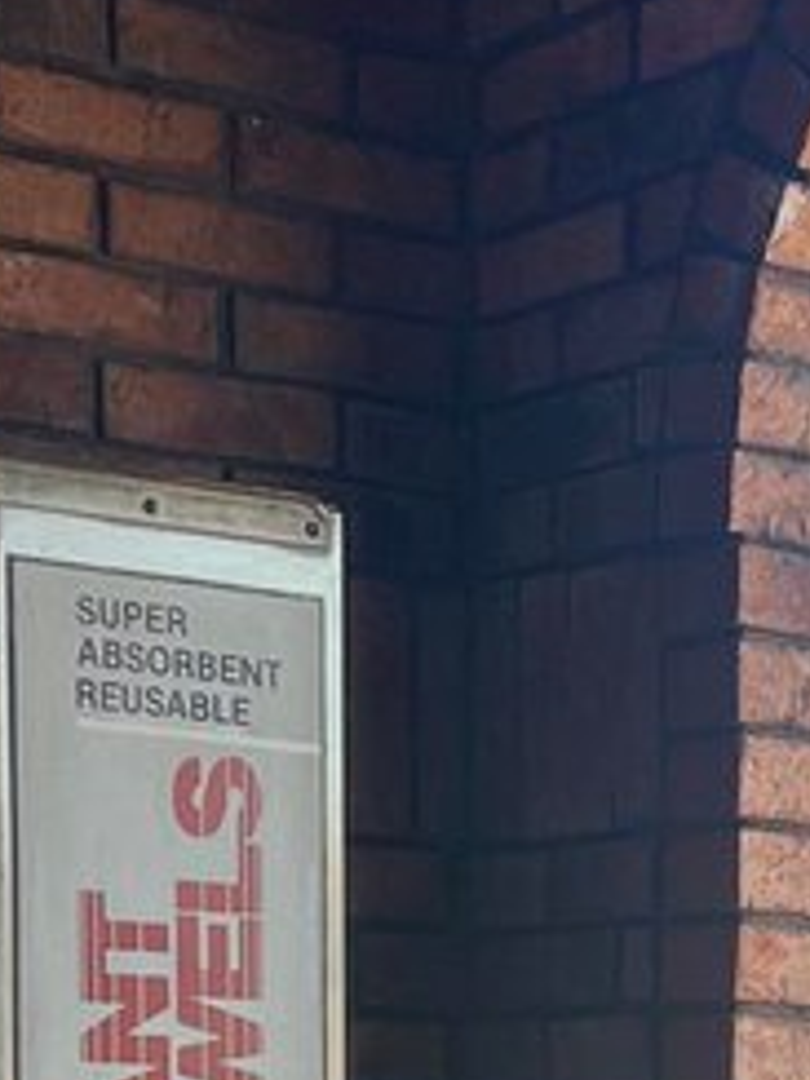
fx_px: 3775
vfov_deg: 15.5
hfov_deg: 12.0
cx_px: 896
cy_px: 1392
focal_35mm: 121
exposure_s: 1/733
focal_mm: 5.7
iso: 50
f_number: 1.5
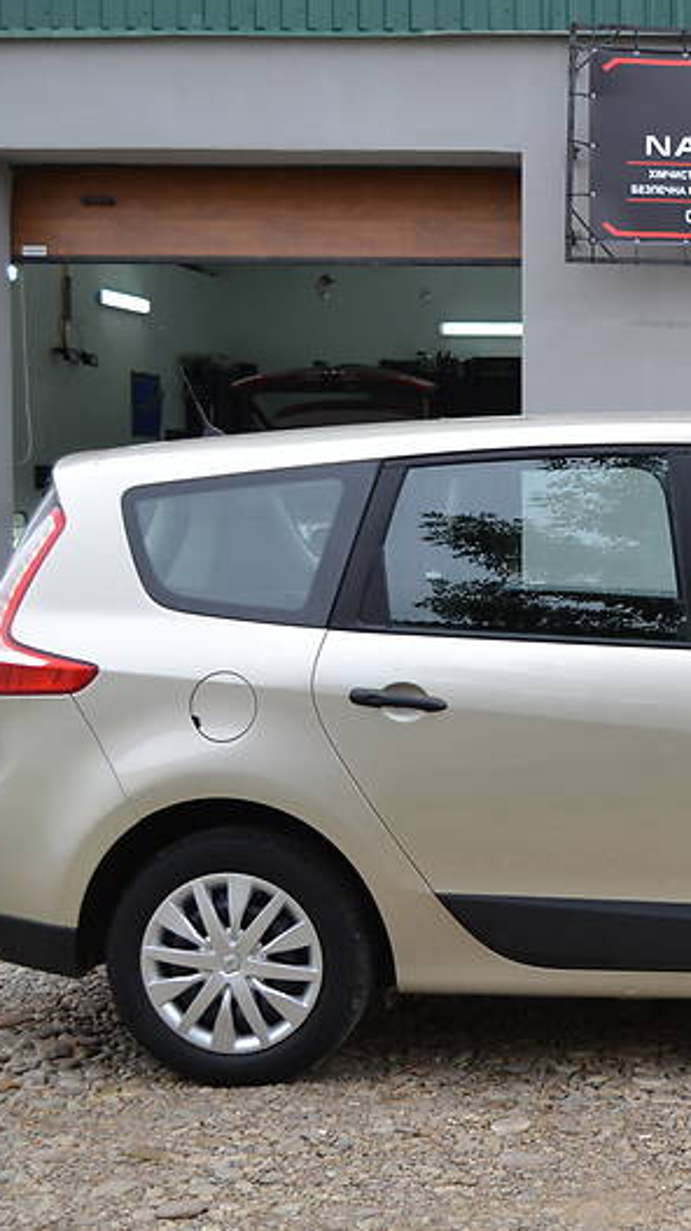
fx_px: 2022
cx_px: 826
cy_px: 616
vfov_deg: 33.8
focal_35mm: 62
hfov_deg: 18.4
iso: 400
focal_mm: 26
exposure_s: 1/100
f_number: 5
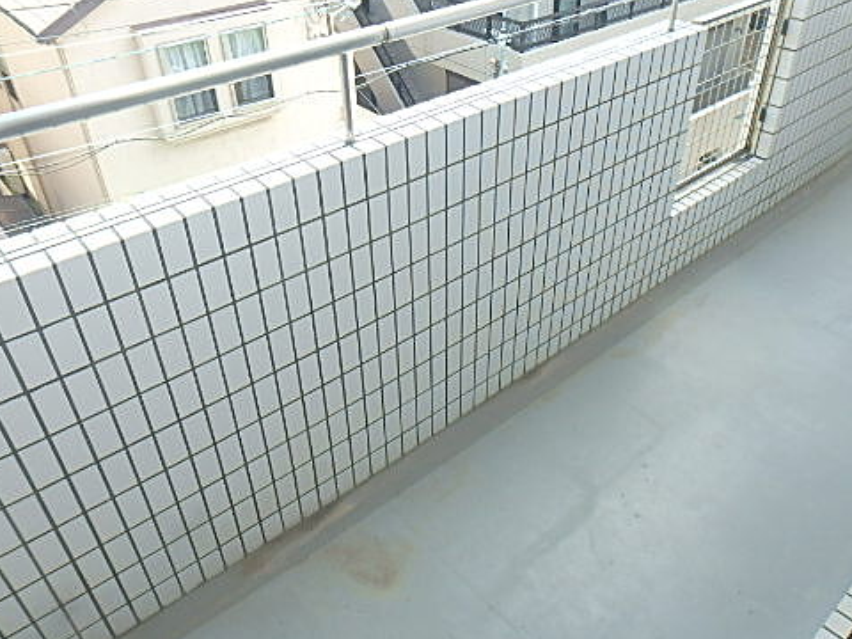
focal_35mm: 28
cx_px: 442
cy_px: 304
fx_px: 689
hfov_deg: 63.4
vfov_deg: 49.7
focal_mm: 3.7
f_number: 3.5
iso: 125
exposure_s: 1/200
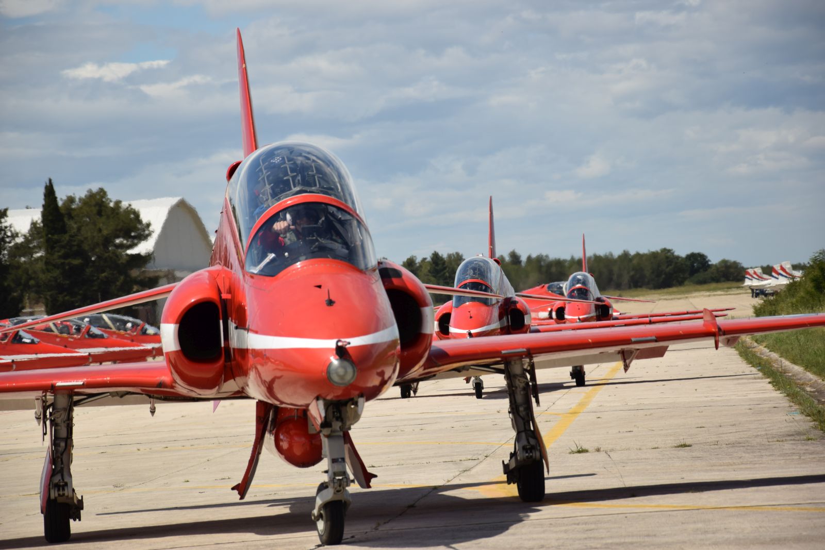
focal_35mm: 158
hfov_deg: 13.0
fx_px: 3609
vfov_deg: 8.7
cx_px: 412
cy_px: 275
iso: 100
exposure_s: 1/640
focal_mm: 105
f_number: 6.3
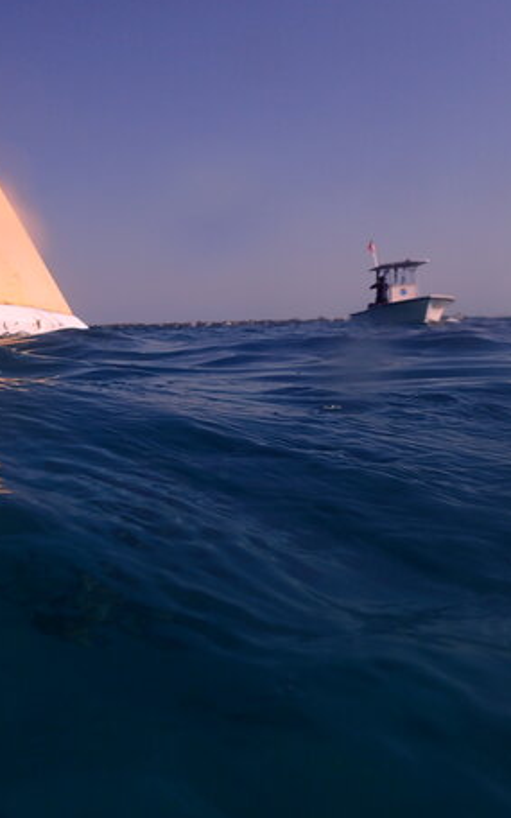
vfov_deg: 54.0
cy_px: 406
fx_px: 802
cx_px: 56
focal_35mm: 36
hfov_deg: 33.5
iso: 100
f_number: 8
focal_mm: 4.5
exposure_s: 1/500
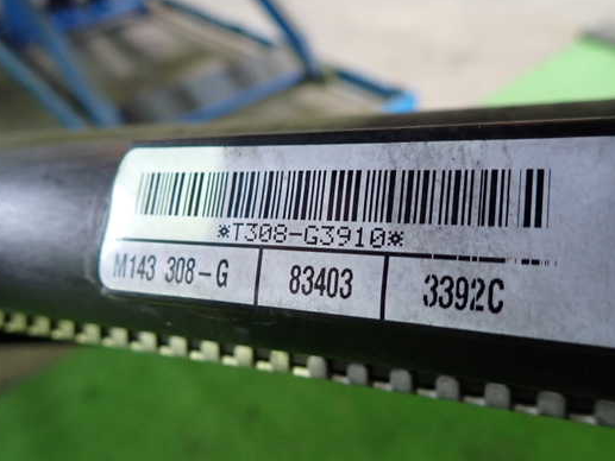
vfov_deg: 48.2
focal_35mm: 29
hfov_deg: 61.5
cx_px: 339
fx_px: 515
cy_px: 234
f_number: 2
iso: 400
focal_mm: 4.5
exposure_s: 1/30
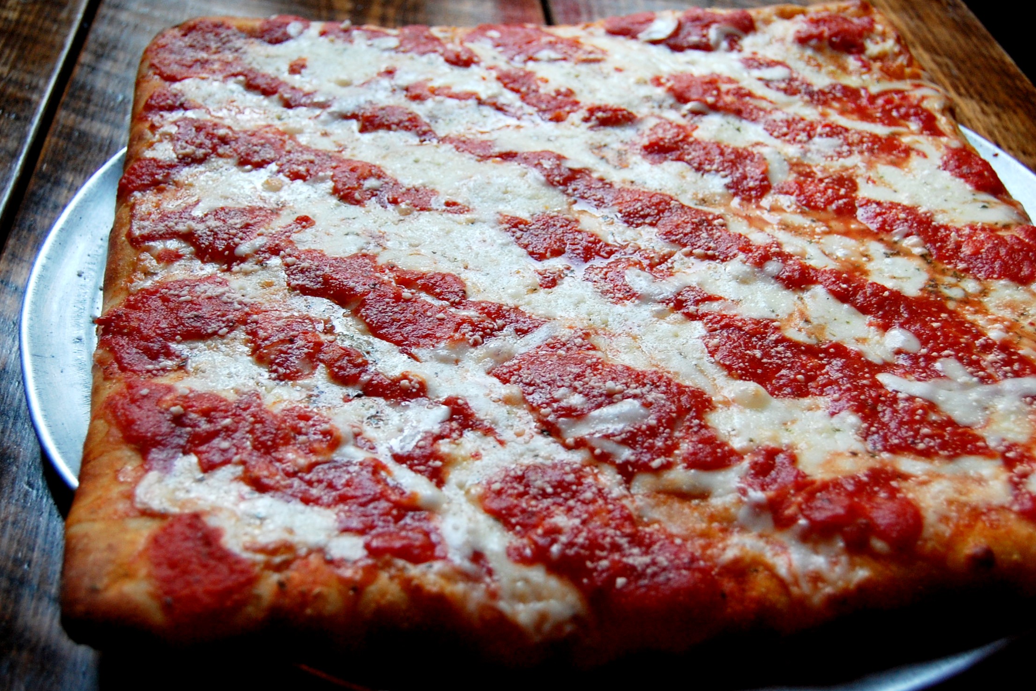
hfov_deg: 42.7
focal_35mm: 46
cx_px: 507
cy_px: 341
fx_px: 1324
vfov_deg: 29.2
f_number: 4.2
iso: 560
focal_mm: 30
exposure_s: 1/30
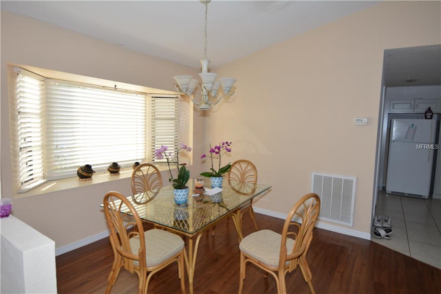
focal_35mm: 20
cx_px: 220
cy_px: 147
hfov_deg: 85.4
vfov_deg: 63.2
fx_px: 239
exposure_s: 1/80
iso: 200
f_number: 4.5
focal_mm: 13
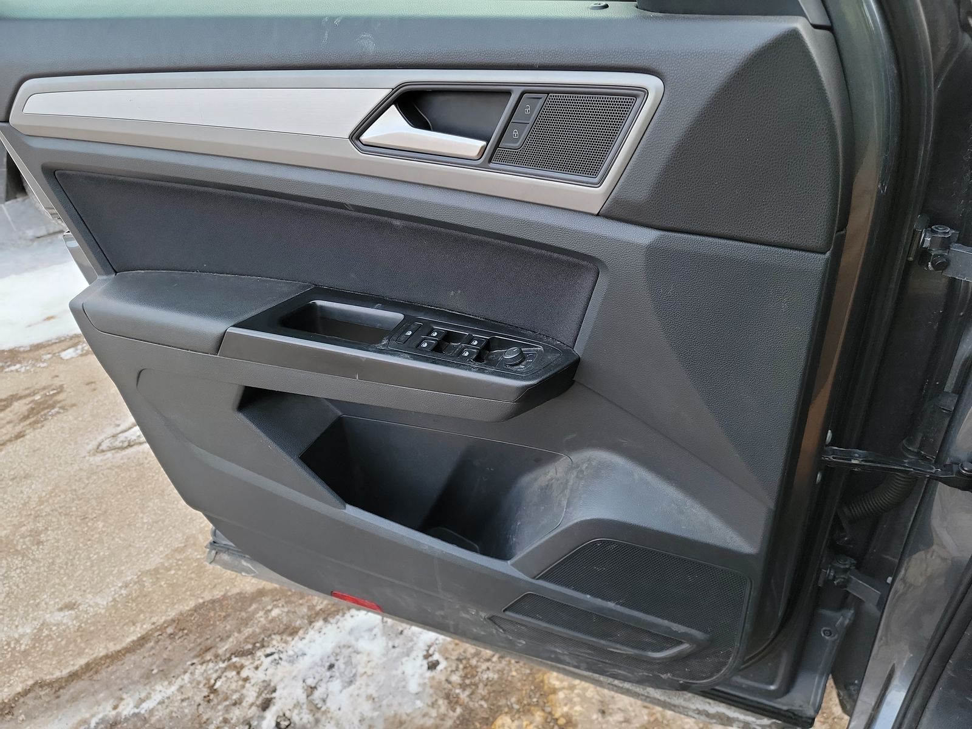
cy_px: 364
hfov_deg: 71.6
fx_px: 674
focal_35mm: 24
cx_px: 486
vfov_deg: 56.8
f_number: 1.8
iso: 85
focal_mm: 6.7
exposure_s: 1/119
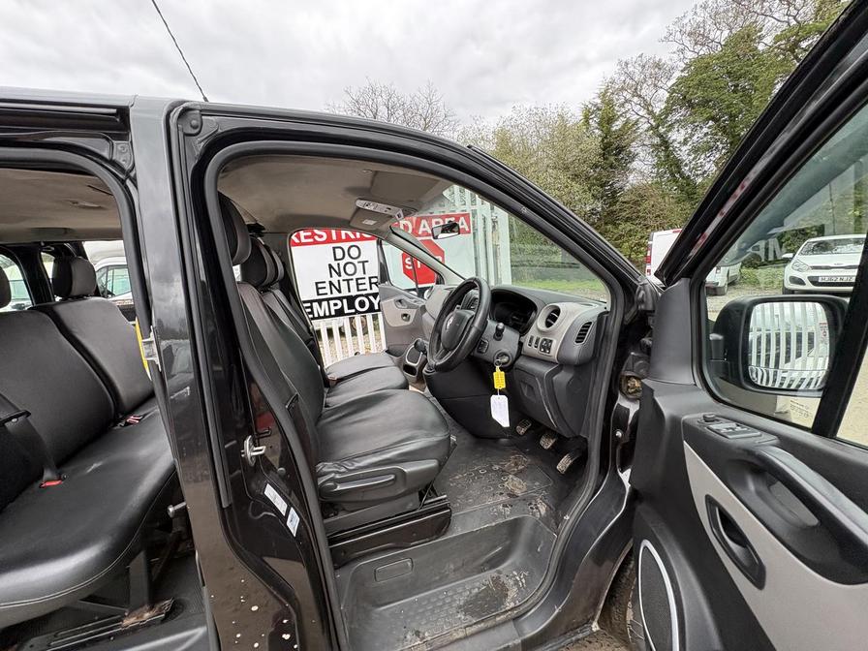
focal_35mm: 14
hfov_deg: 102.1
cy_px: 326
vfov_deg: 85.7
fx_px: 351
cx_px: 434
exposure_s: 1/255
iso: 64
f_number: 2.2
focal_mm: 2.22
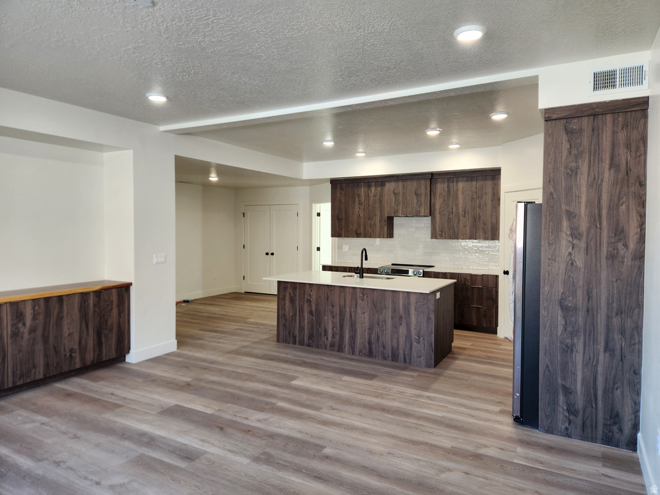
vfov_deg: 58.9
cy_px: 248
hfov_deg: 73.9
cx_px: 330
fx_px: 439
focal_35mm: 23
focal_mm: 5.4
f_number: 1.8
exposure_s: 1/120
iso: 80
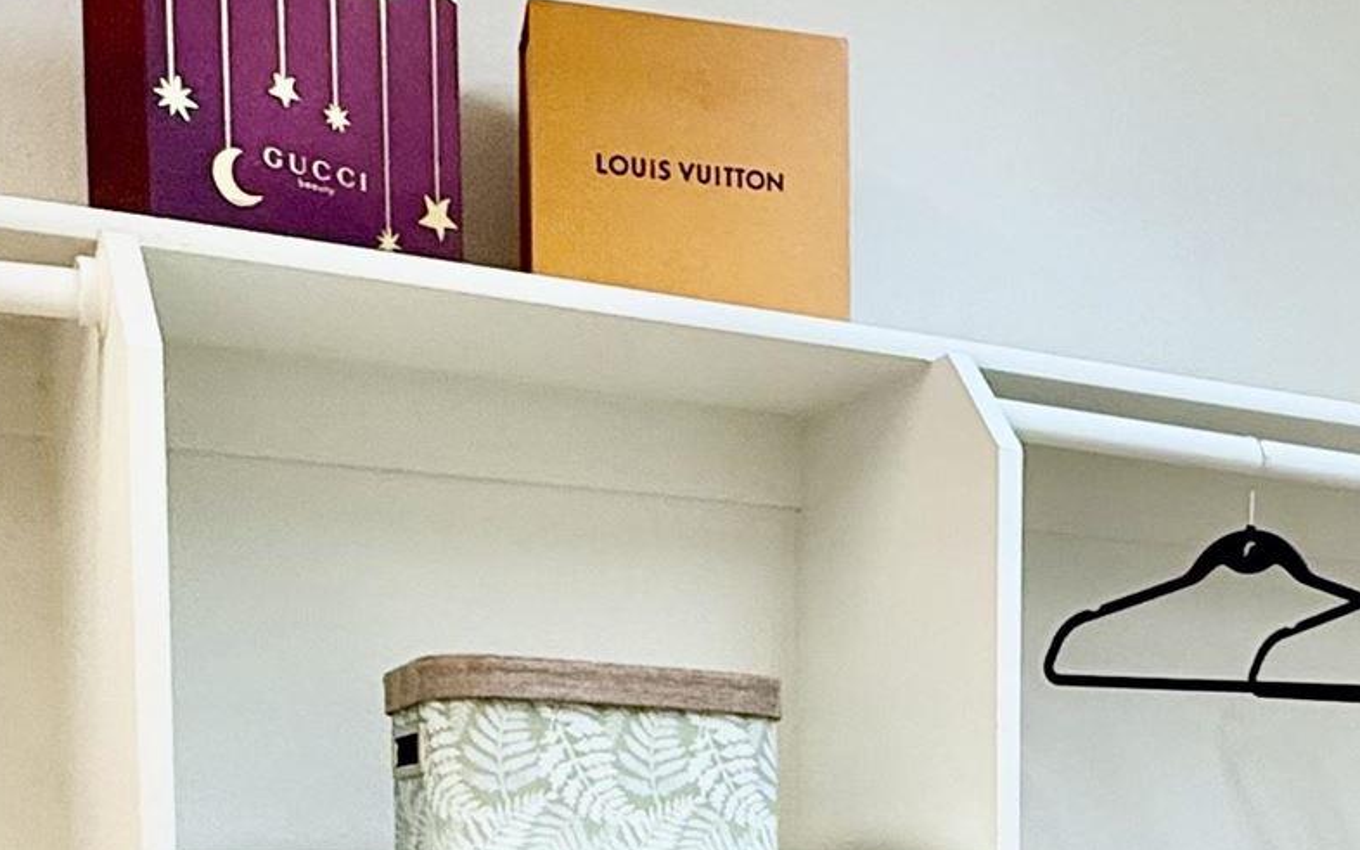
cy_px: 1009
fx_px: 2149
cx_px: 1140
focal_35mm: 58
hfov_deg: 33.8
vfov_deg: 20.9
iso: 125
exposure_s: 1/120
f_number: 2.2
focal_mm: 2.22
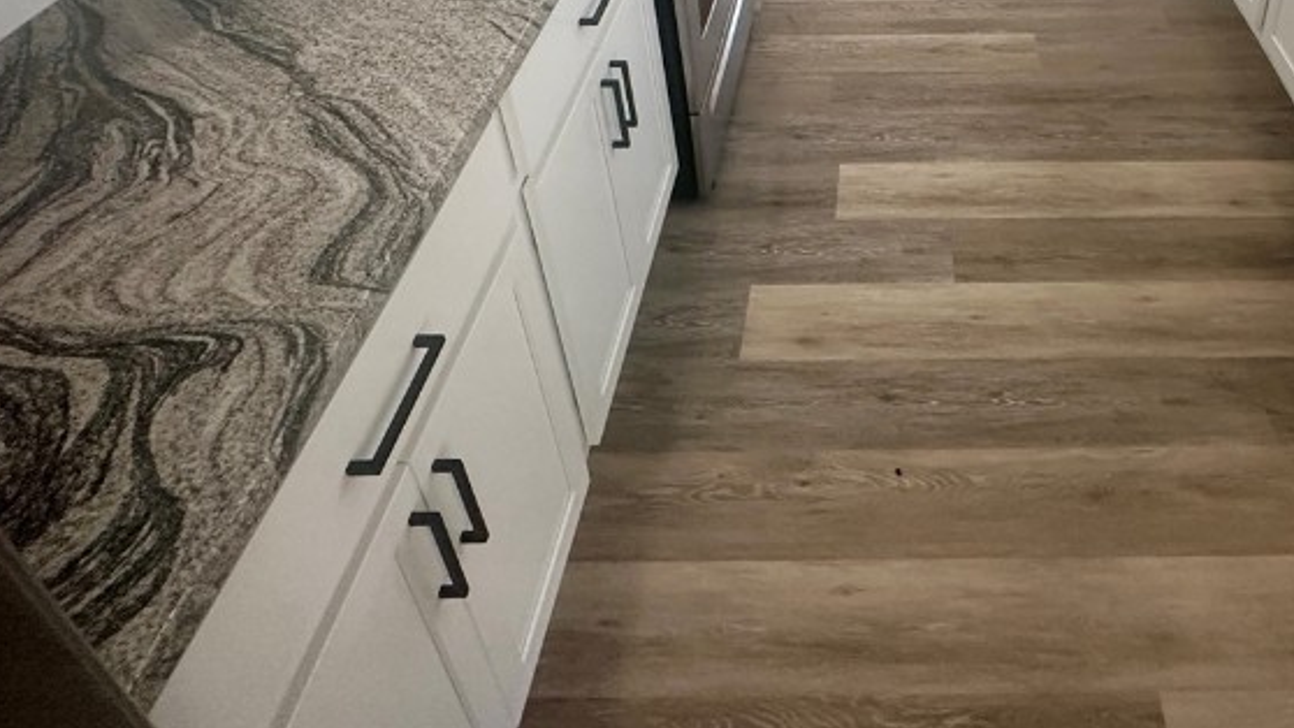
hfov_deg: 65.5
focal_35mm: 28
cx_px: 895
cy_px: -88
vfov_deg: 35.1
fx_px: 961
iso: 320
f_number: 2.2
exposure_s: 1/99
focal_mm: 2.22
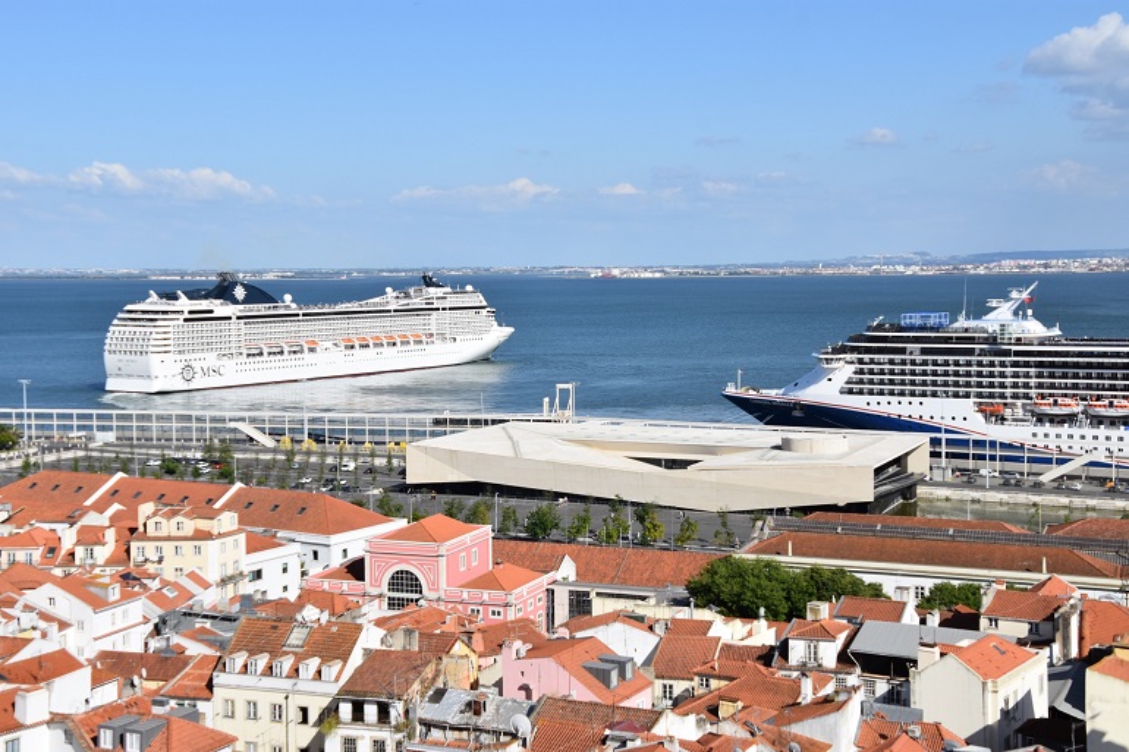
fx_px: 1505
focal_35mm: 48
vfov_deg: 28.1
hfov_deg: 41.1
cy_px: 376
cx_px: 564
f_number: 8
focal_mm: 32
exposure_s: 1/500
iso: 125
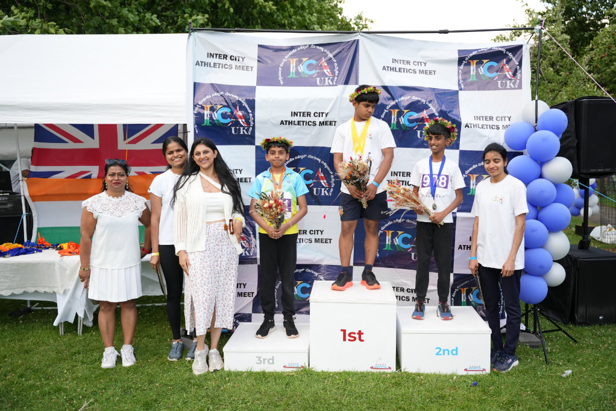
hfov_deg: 58.7
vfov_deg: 41.1
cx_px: 308
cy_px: 206
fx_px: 547
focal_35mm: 32
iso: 250
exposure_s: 1/800
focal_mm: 32
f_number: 2.8
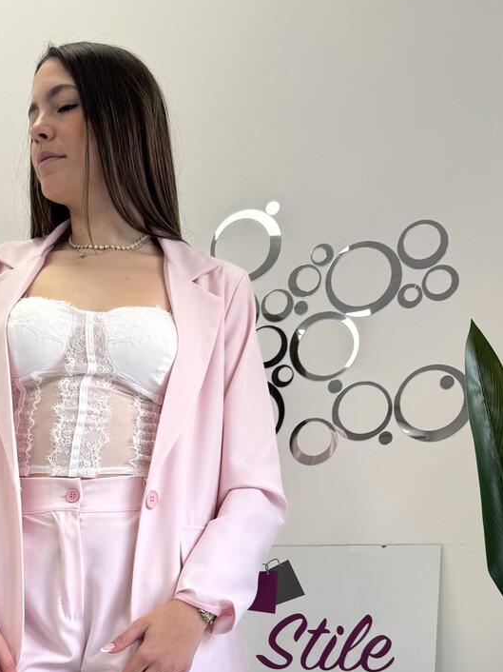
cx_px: 128
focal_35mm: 51
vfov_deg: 34.2
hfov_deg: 28.1
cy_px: 668
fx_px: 989
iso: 64
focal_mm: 6.76
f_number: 1.78
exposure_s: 1/135
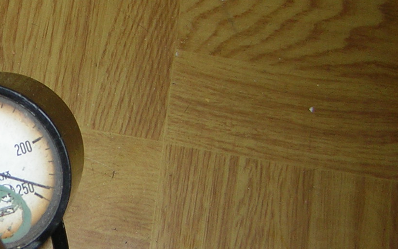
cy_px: 162
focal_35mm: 74
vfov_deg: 17.6
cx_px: 25
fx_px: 803
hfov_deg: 26.7
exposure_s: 1/60.1
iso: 50
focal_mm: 4.7
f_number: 2.6
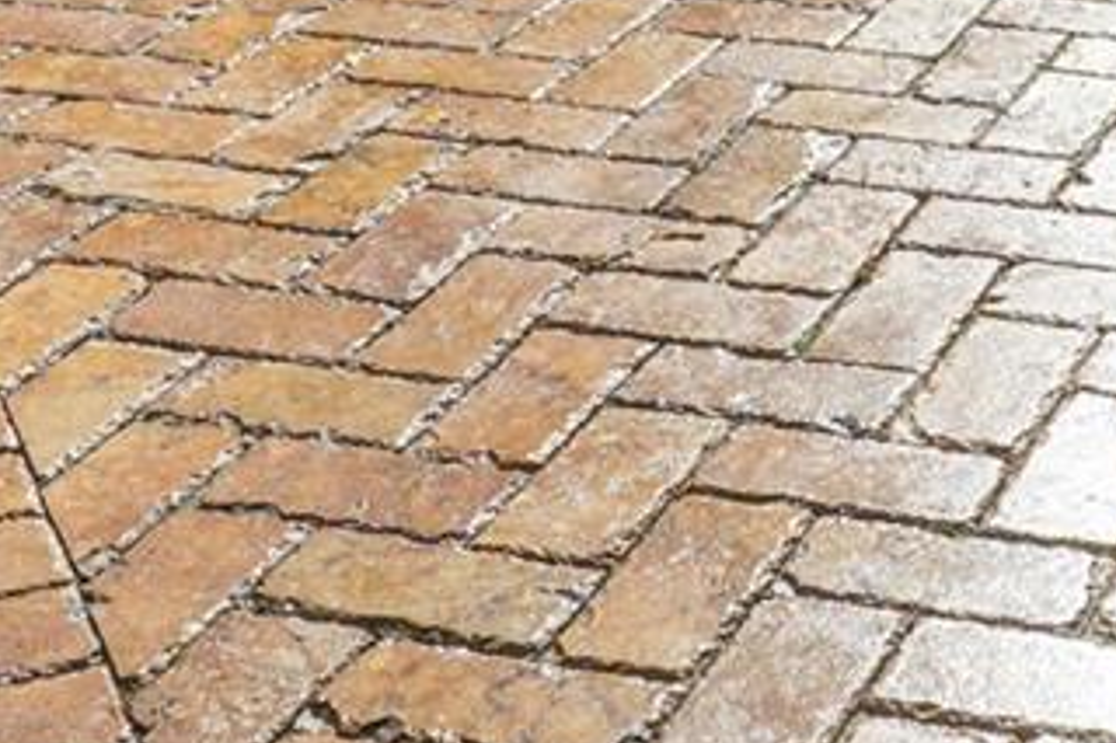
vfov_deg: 11.4
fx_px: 3098
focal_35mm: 100
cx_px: 1276
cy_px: -1040
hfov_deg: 19.4
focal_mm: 20
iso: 640
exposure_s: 1/2000
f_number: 8
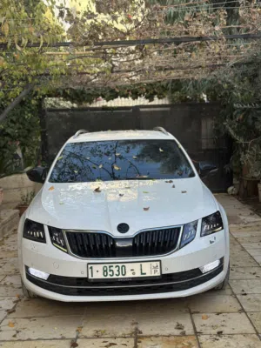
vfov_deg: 39.7
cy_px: 174
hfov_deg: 30.3
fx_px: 483
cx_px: 130
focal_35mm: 48
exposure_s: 1/980
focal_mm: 6.86
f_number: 1.78
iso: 80
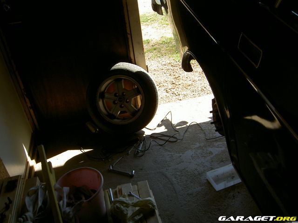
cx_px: 149
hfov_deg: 54.0
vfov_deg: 41.8
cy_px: 112
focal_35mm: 34
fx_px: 293
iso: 50
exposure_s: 1/100
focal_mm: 5.6
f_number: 4.7
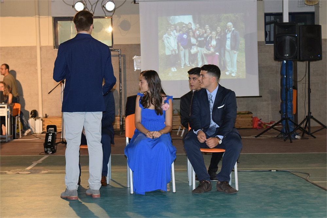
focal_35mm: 72
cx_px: 164
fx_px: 654
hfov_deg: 28.1
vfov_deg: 18.9
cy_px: 109
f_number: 5.3
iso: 1400
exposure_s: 1/60
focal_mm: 48
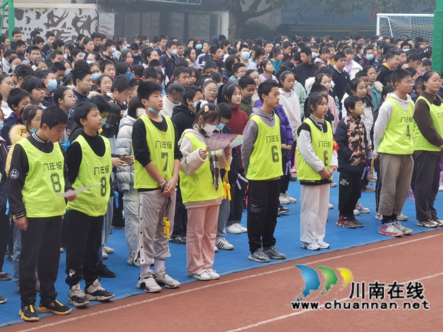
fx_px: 1293
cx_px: 222
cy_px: 166
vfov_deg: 14.6
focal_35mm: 101
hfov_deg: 19.4
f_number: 2.4
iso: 80
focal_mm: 7.48
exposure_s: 1/100
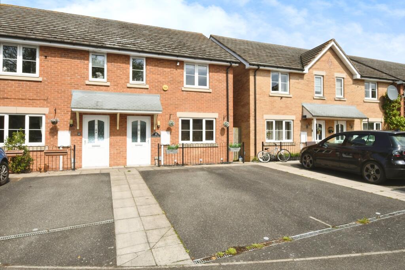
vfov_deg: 57.2
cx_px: 202
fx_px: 248
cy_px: 135
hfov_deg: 78.6
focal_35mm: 22
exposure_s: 1/250
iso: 800
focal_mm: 15
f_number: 25
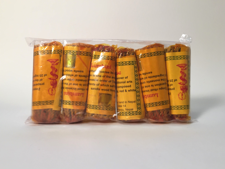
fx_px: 188
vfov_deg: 48.2
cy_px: 84
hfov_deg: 61.7
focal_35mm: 29
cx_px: 112
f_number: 2.2
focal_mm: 4.15
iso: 50
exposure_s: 1/100
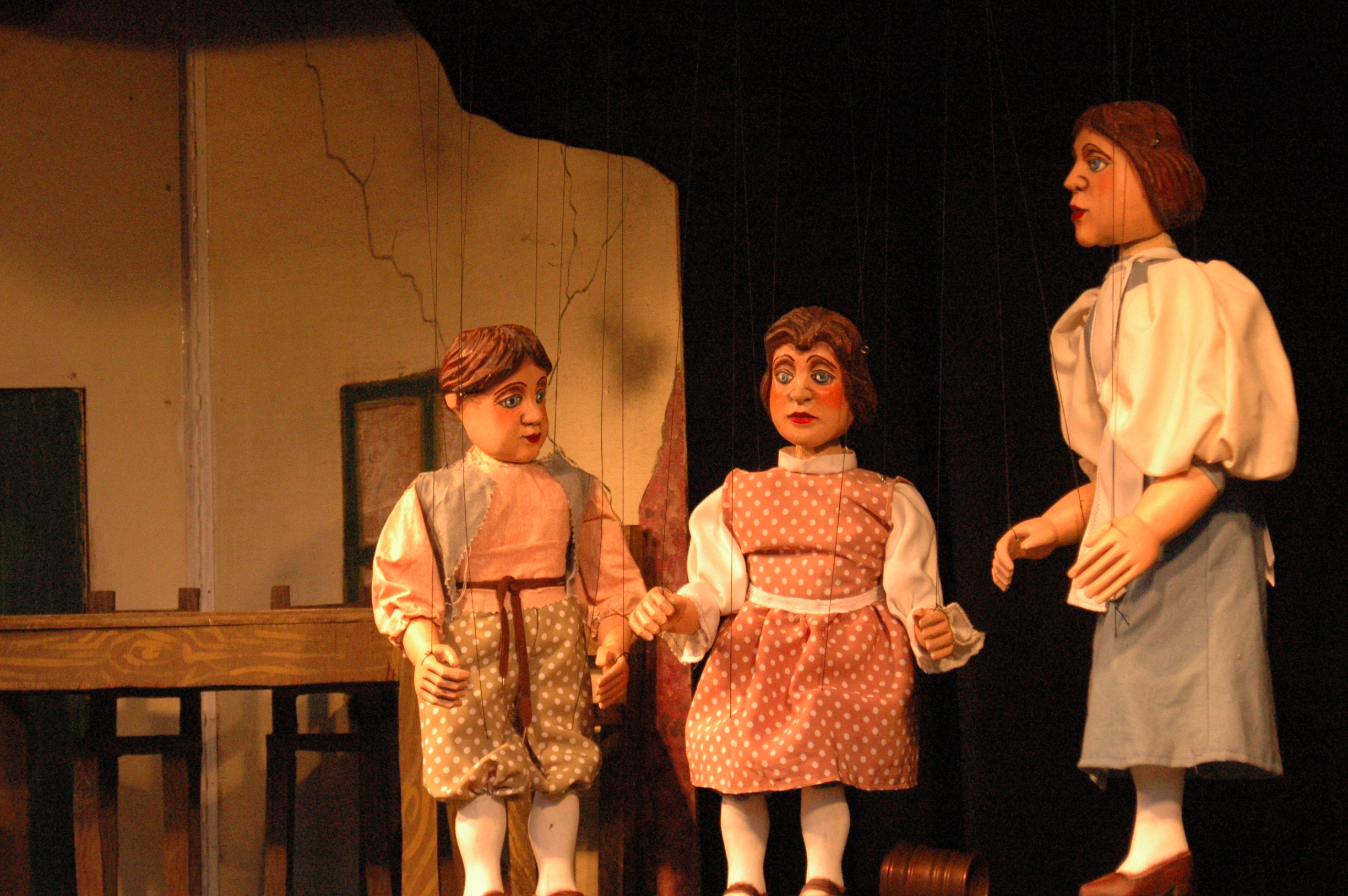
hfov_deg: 15.9
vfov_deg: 10.6
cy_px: 463
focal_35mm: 129
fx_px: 4826
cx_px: 539
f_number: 5.6
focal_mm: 70
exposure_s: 1/200
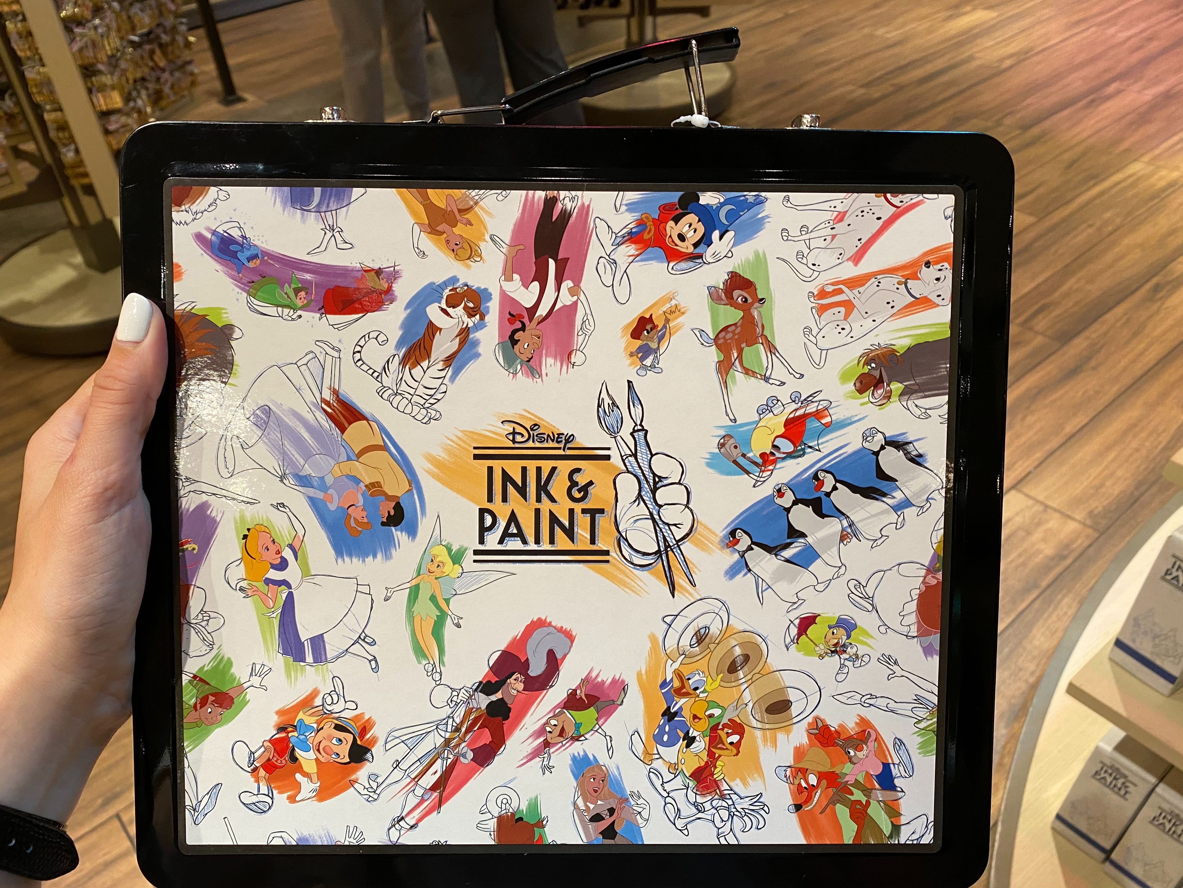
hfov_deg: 65.3
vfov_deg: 51.3
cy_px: 460
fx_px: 923
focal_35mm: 27
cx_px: 576
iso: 80
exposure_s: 1/60
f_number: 1.8
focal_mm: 4.25
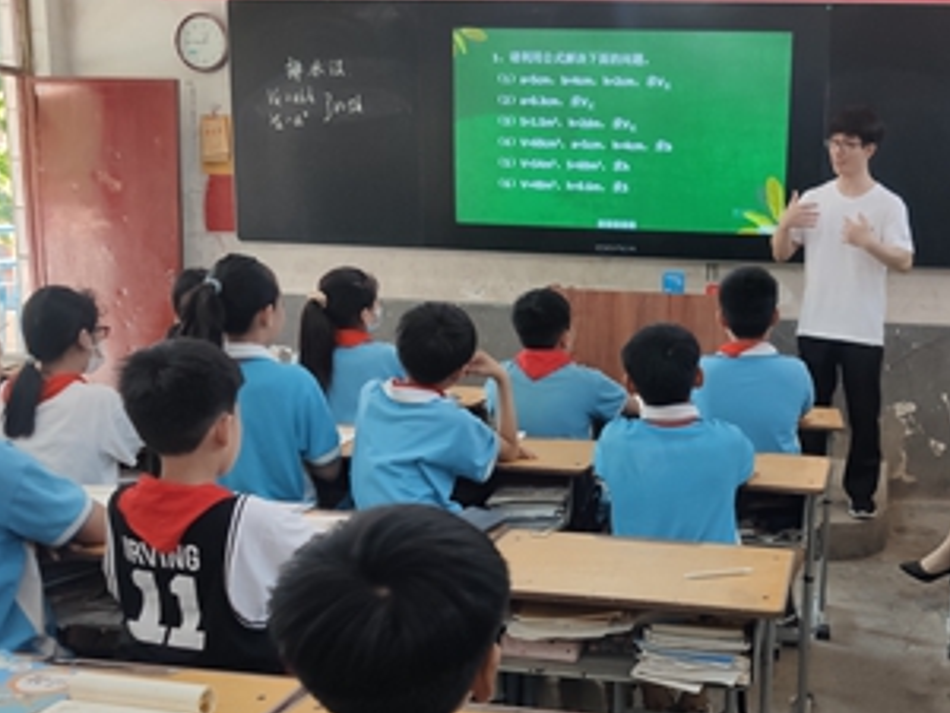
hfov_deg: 41.1
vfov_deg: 32.0
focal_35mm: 45
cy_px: 452
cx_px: 690
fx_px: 1235
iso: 150
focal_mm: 4.75
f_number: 1.75
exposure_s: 1/100
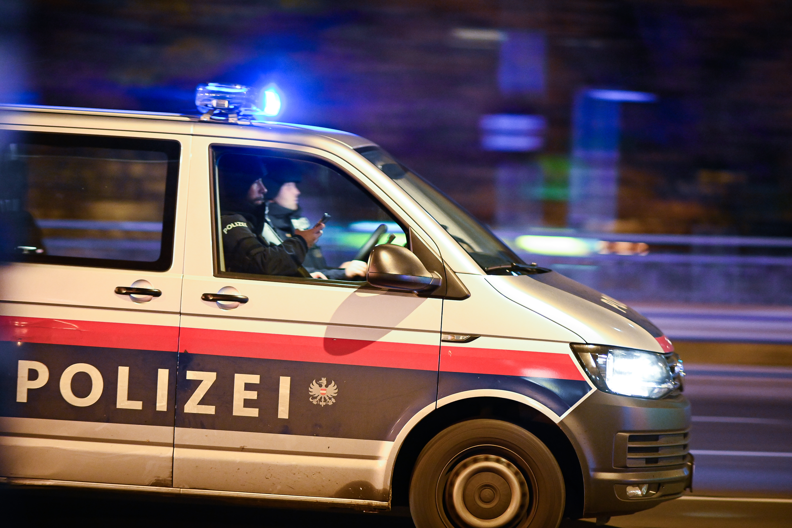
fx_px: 2970
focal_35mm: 135
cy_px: 264
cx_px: 396
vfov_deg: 10.2
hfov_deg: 15.2
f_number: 2
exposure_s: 1/50
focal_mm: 135
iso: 8000
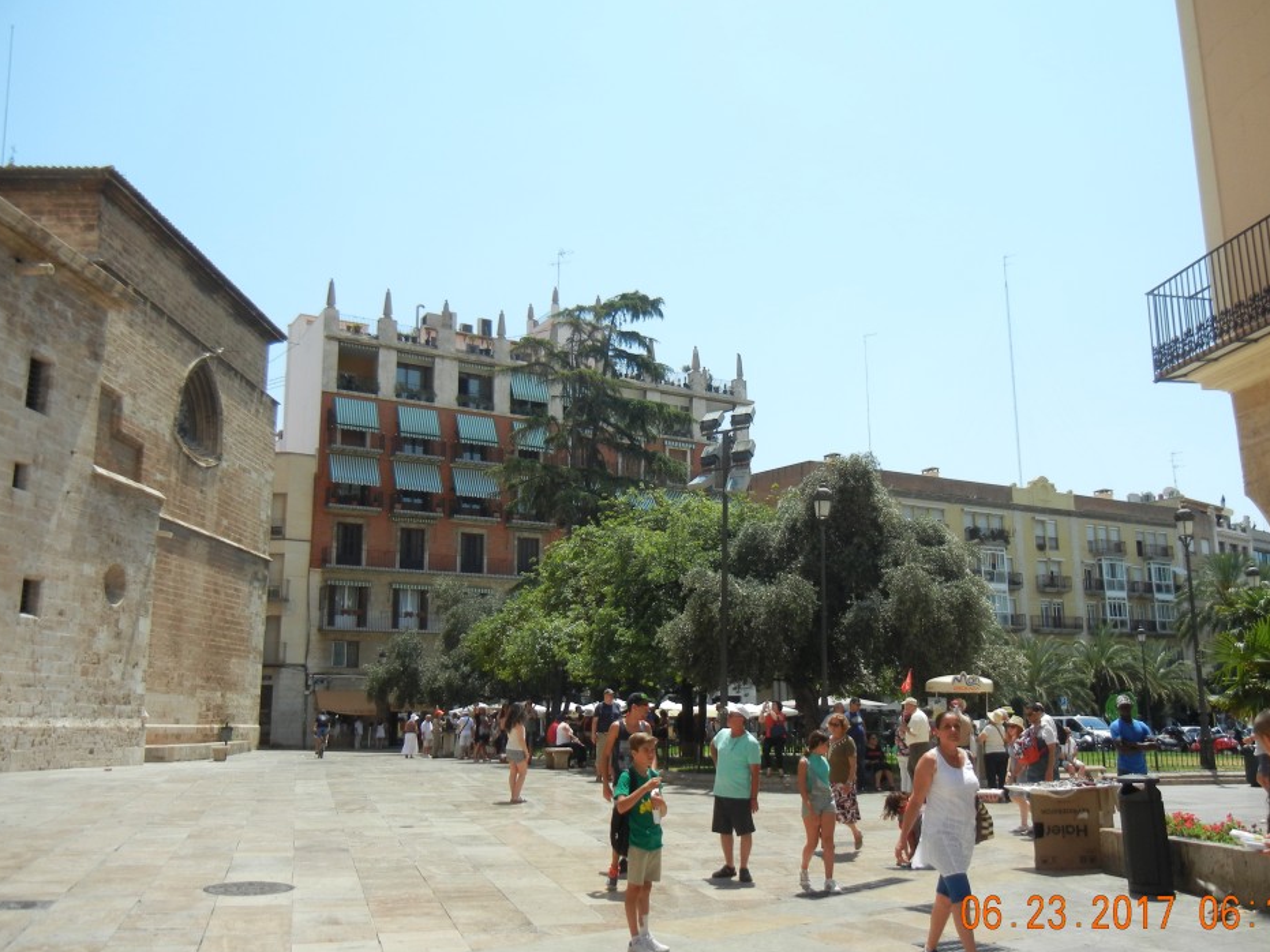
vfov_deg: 42.9
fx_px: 1211
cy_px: 498
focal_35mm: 33
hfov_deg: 55.3
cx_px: 692
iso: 160
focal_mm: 5.4
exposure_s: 1/408
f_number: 7
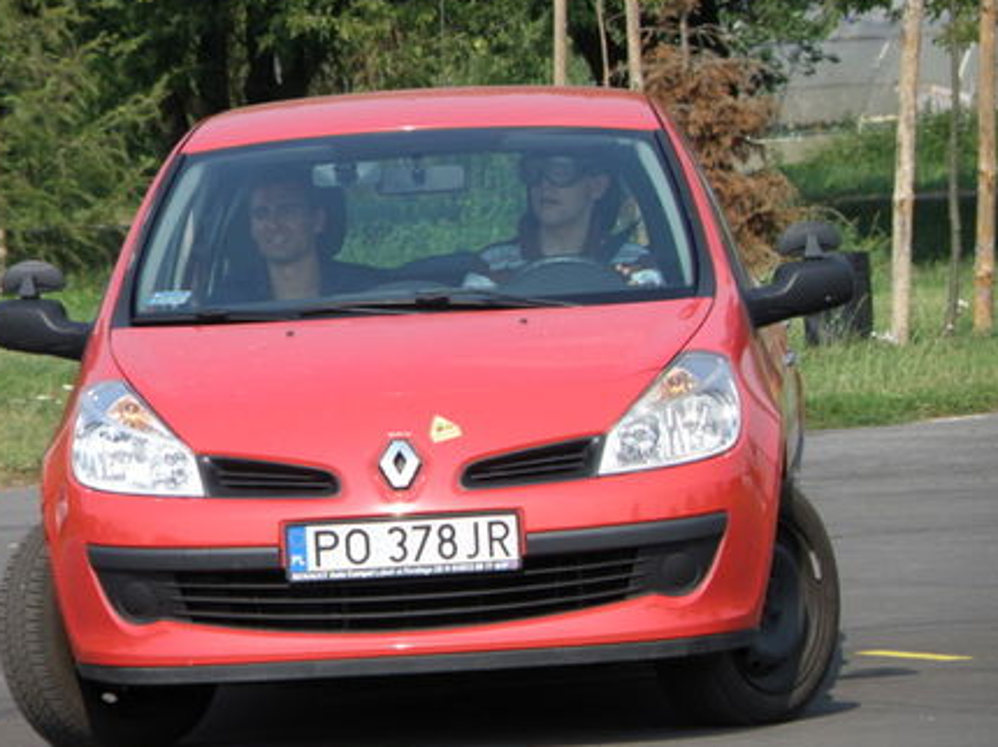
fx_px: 11266
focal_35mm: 391
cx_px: 439
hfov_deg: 5.1
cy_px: 382
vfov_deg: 3.8
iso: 100
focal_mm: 59.63
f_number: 4.6
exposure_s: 1/640
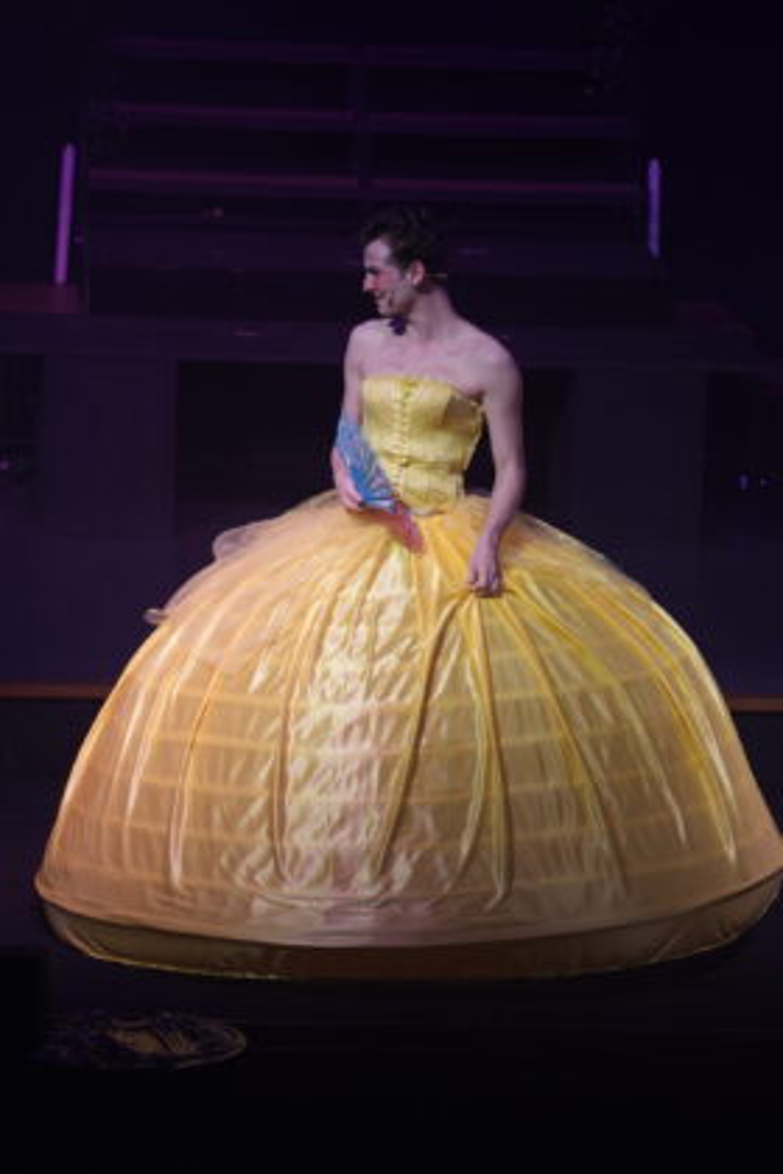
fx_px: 6524
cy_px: 587
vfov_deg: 10.3
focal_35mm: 200
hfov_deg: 6.9
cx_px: 392
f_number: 5.6
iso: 1600
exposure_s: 1/160
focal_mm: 200
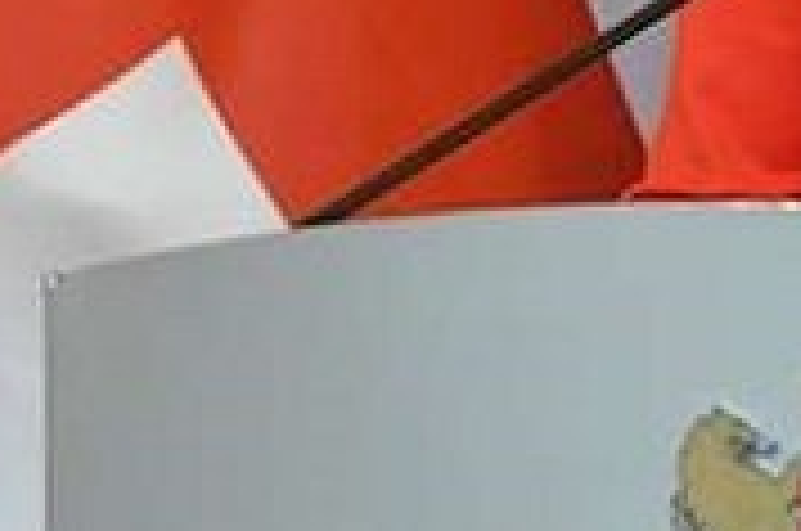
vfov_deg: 2.9
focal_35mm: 473
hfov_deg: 4.3
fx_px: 10505
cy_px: -367
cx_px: 1282
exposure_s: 1/100
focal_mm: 70
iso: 2500
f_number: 4.5
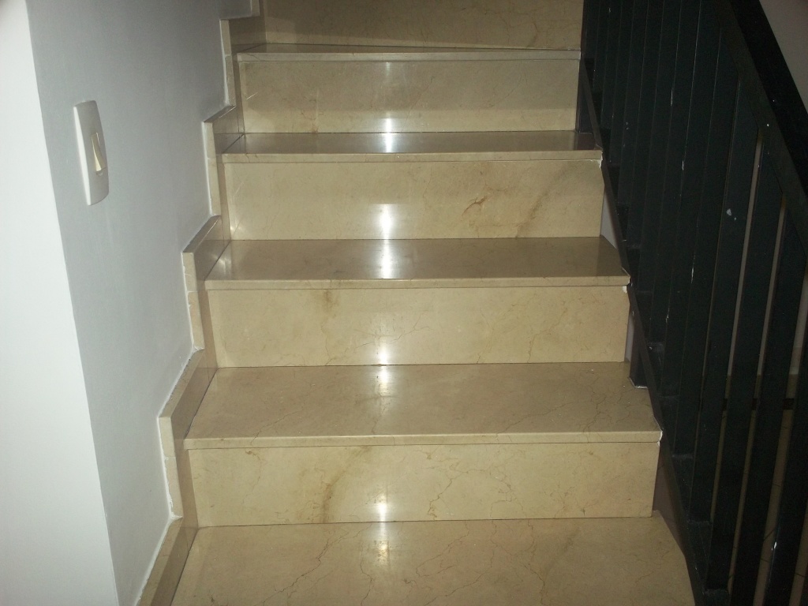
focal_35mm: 38
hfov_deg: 49.0
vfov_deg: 37.7
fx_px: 887
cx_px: 404
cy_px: 303
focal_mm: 6.3
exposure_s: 1/60
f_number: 4.5
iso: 160
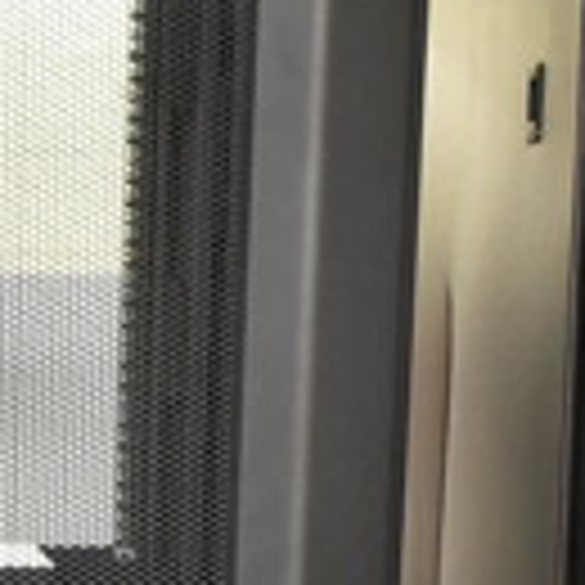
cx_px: -162
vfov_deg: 10.3
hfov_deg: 10.6
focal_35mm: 161
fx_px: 3078
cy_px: 1019
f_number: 3.5
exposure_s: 1/30
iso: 1100
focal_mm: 18
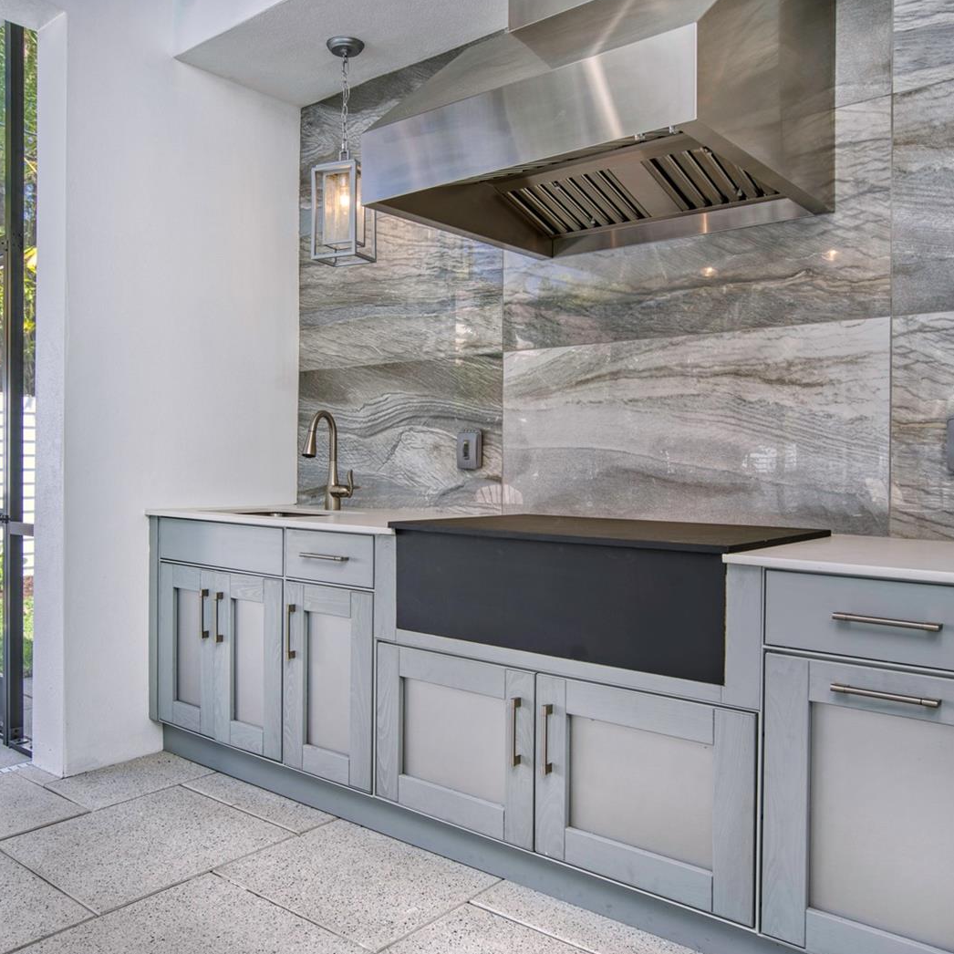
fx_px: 811
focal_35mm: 26
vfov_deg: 60.9
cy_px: 477
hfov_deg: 60.9
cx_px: 464
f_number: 8
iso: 250
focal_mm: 20
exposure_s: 1/40
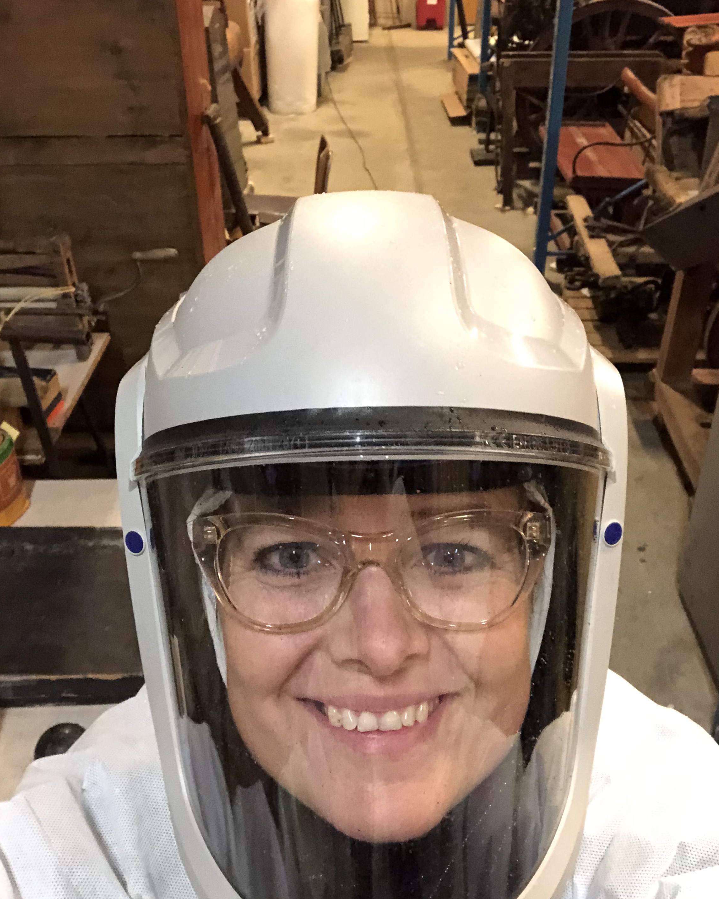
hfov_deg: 43.4
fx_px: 904
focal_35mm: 34
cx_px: 360
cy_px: 423
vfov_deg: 52.8
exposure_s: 1/17
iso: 640
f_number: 2.2
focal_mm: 2.87
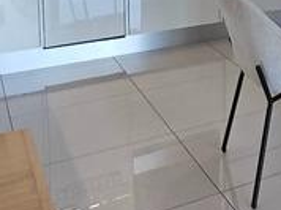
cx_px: 377
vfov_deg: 18.9
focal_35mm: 72
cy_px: -65
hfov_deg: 23.5
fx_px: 584
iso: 80
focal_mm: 1.64
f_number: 2.2
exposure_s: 1/50
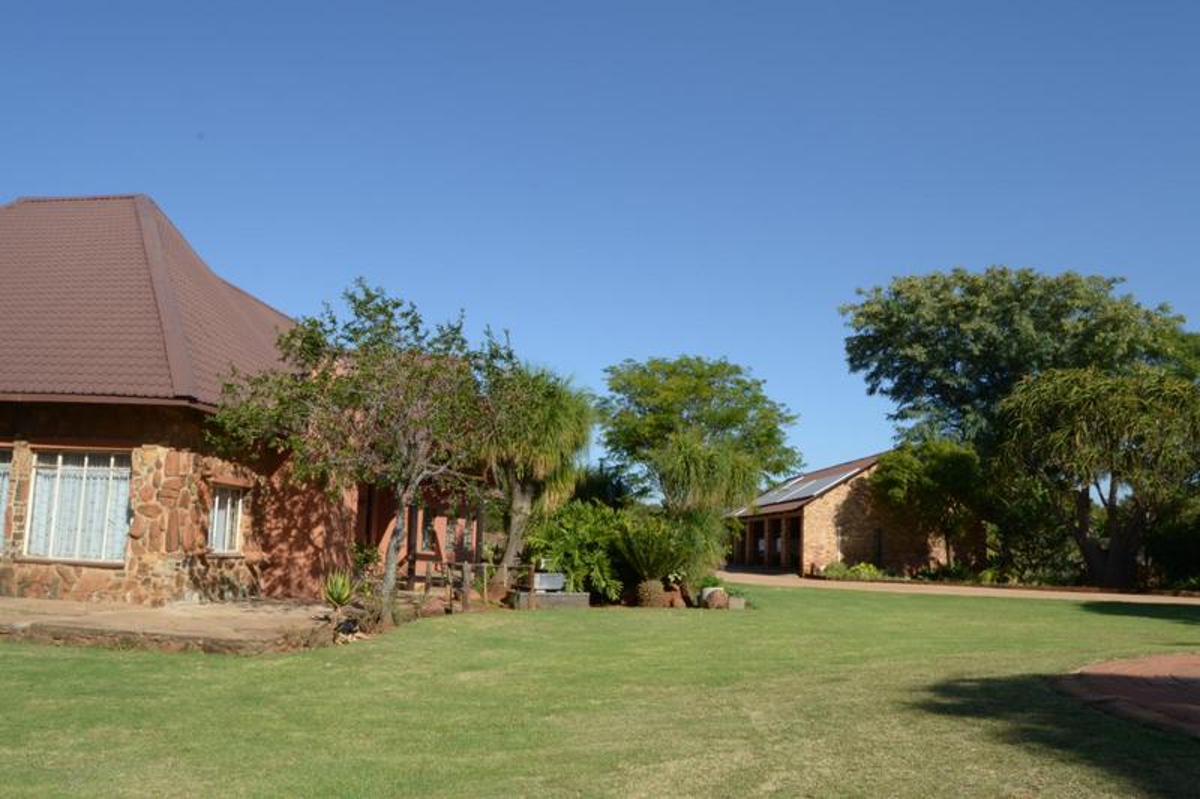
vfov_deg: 47.9
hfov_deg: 67.4
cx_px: 600
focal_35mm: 27
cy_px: 400
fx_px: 900
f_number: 18
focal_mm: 18
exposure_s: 1/60
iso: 125
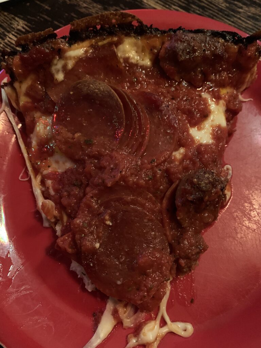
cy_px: 174
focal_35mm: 26
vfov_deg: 67.3
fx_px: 261
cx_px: 130
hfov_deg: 53.1
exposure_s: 1/15
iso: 800
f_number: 1.8
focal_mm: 4.25
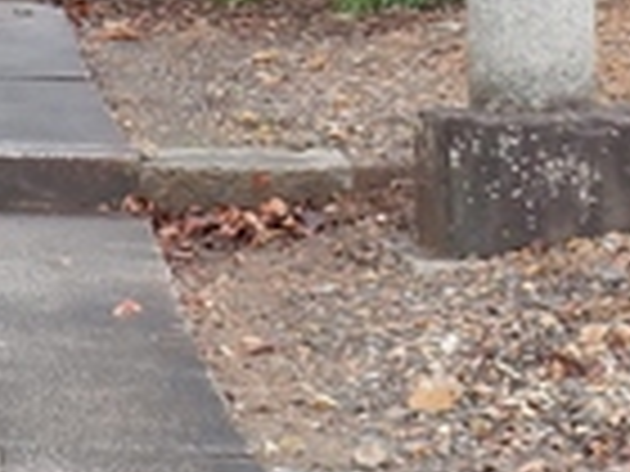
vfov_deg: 6.5
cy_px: -382
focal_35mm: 225
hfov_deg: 8.6
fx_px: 4095
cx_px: -274
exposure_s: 1/100
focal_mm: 7.6
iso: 125
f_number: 4.2
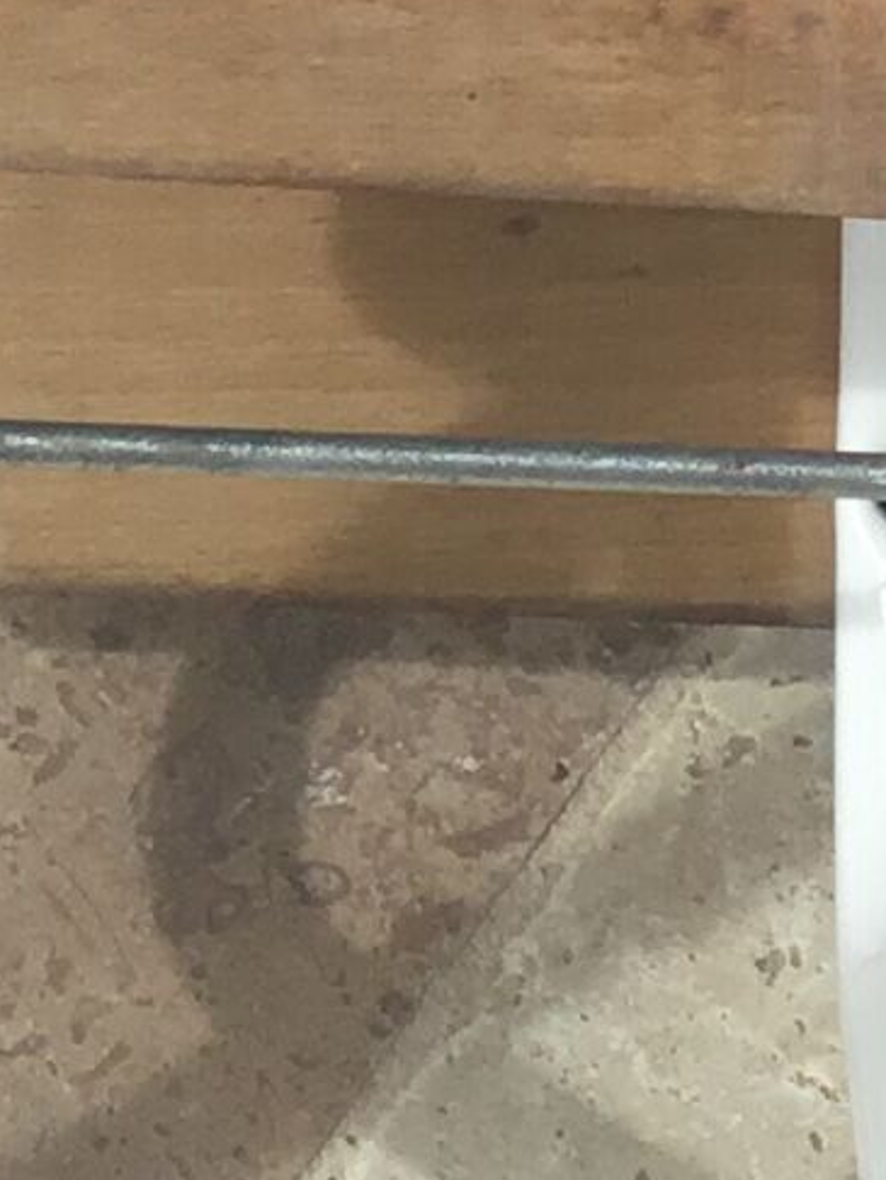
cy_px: -102
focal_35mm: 208
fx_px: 7092
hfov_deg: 7.1
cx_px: 114
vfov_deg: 9.4
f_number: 2.4
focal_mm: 3.3
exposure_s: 1/754
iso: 25
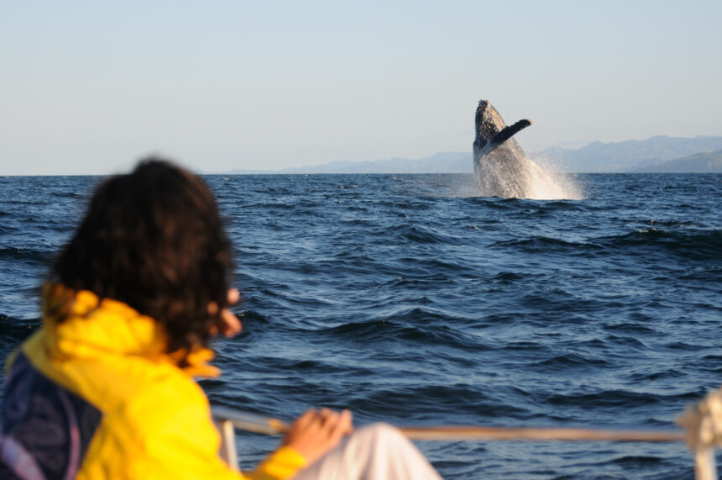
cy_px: 240
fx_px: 2103
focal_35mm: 105
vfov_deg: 13.0
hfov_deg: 19.5
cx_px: 361
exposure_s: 1/800
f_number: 4.5
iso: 200
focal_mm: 70
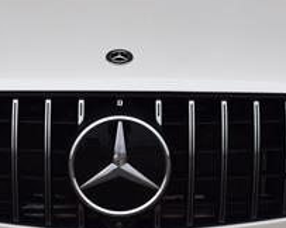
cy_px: 163
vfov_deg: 12.6
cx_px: 132
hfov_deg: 15.8
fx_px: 1032
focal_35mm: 122
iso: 400
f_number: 9
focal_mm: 22
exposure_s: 1/160
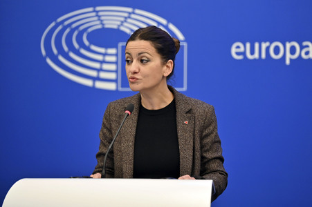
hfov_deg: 14.2
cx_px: 156
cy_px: 104
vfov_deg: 9.4
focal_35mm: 145
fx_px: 1256
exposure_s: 1/160
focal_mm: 145
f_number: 2.8
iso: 640
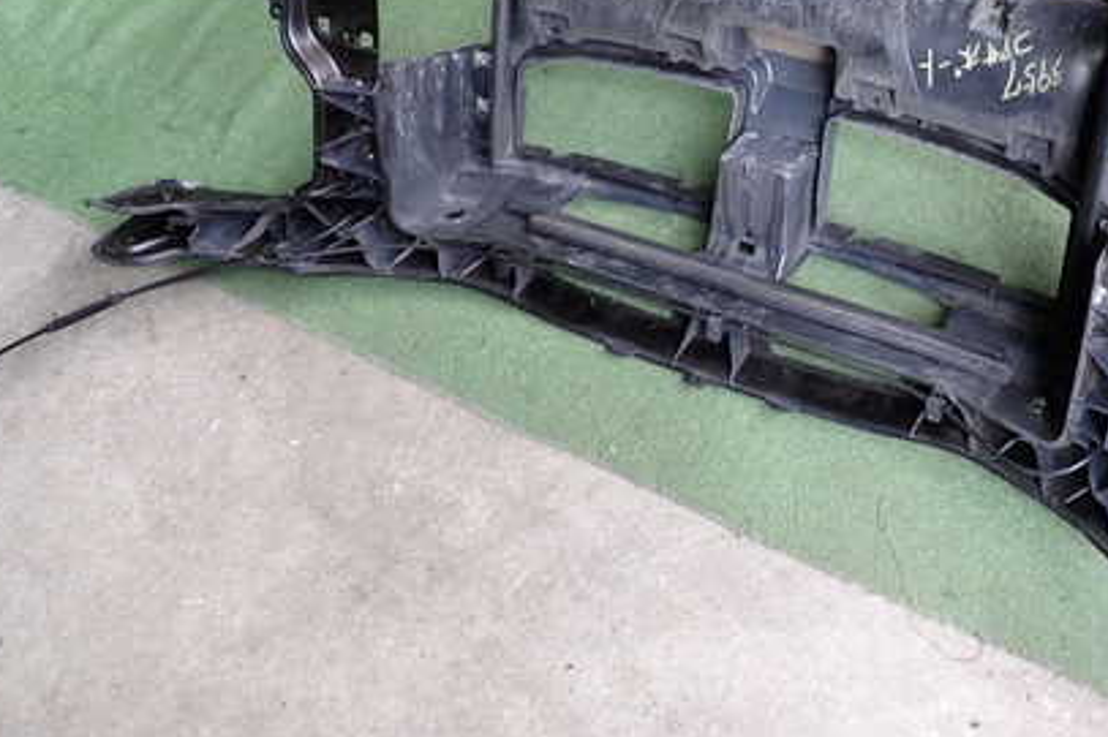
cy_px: 204
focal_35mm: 46
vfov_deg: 28.9
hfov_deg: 42.2
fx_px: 1415
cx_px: 732
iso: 200
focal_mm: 5.4
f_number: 2.3
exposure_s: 1/60
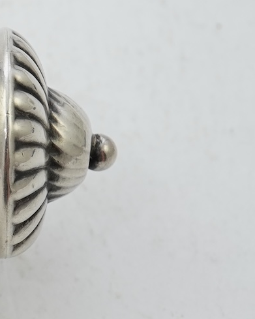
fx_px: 1604
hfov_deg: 8.3
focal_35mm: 170
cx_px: -374
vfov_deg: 11.4
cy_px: 163
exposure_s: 1/50
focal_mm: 30
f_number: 13
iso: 320
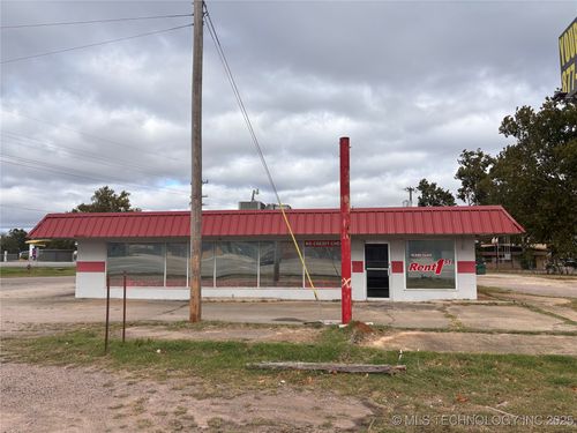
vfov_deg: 53.1
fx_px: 433
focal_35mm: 26
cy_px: 216
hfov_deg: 67.3
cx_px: 288
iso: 50
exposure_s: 1/3413
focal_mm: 5.96
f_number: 1.6
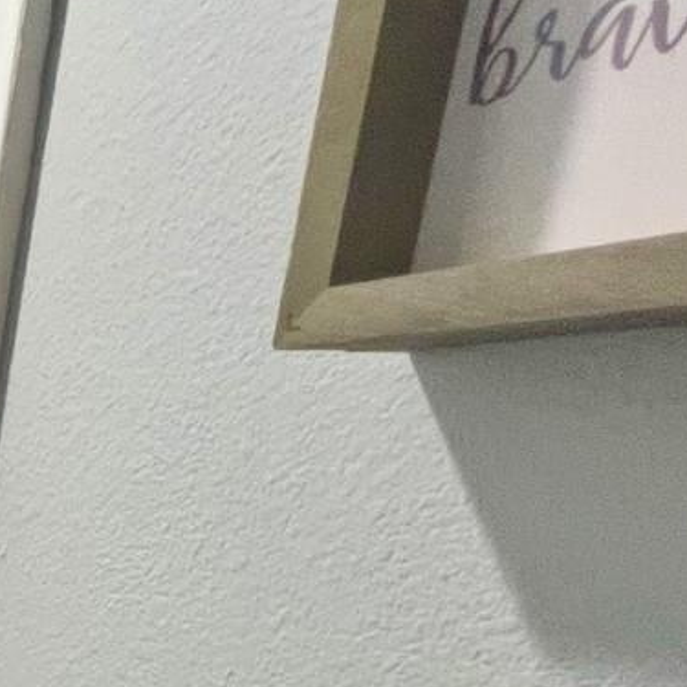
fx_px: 1100
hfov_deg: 18.2
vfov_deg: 31.8
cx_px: -755
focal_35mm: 49
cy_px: 702
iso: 125
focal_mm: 1.57
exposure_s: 1/60
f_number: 1.8
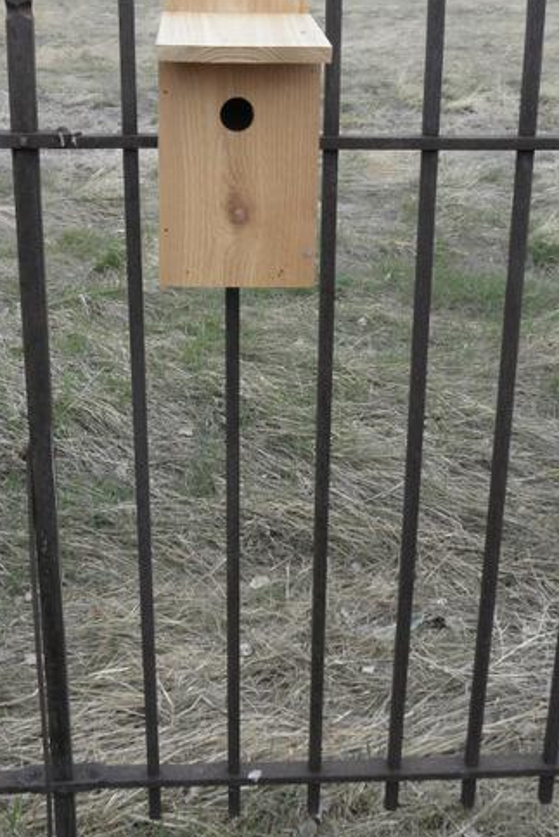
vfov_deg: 44.0
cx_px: 228
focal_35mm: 44
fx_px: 1024
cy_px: 294
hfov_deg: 30.5
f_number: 5.6
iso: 64
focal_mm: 5.71
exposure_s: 1/160
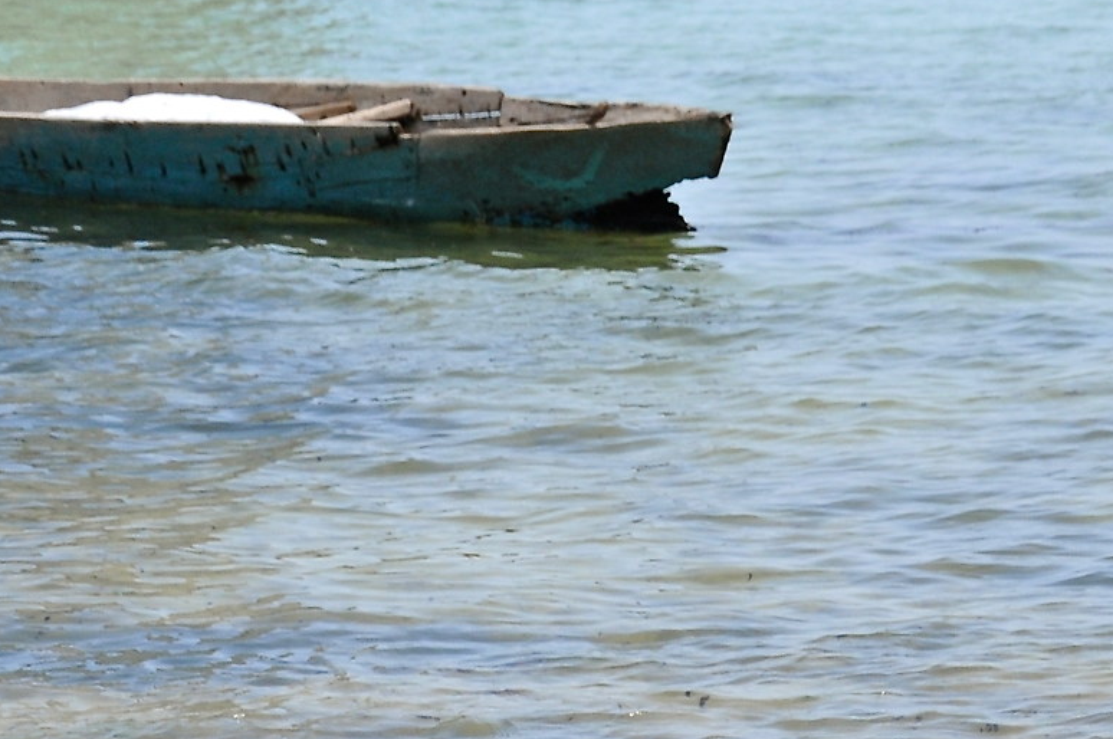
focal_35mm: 242
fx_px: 7472
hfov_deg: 8.5
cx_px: 961
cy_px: 1014
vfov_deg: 5.6
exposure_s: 1/800
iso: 200
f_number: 7.1
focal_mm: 52
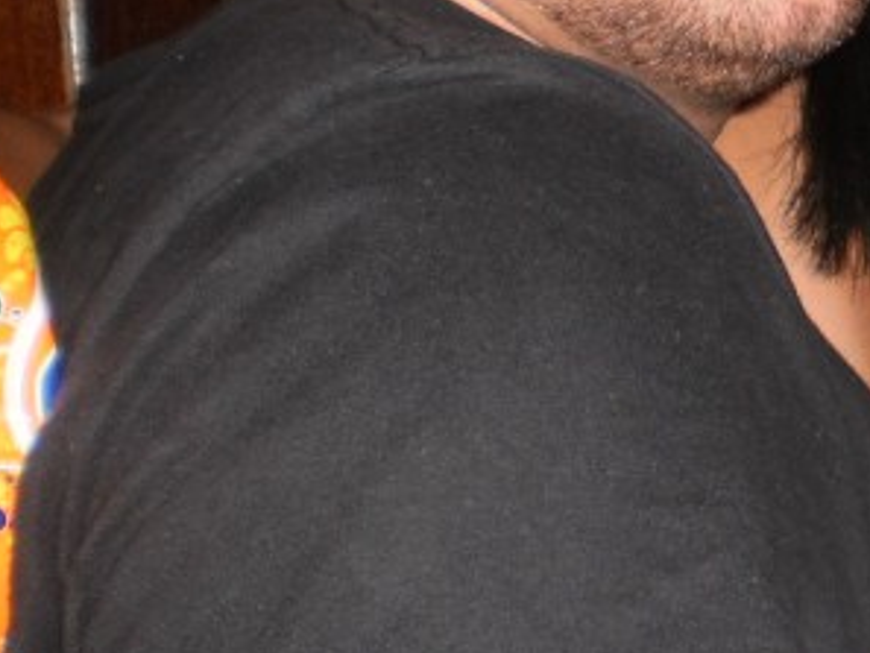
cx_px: 1031
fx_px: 2439
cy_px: 26
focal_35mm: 97
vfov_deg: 15.0
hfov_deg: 19.1
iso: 125
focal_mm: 6.3
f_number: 3.1
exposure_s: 1/30
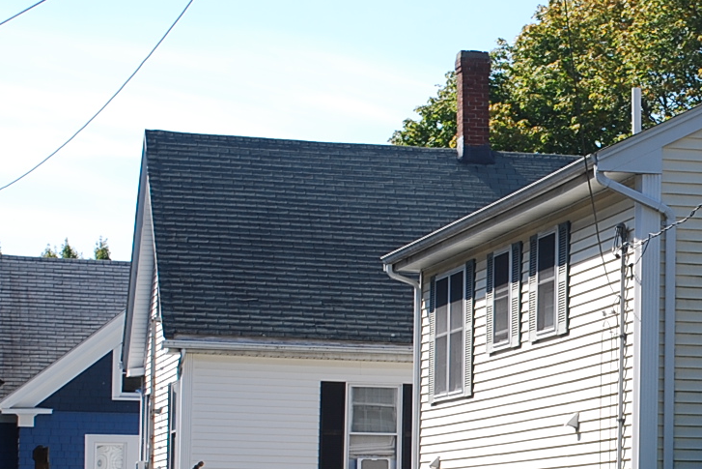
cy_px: 406
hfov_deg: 13.2
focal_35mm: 152
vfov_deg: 9.0
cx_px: 787
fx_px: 2964
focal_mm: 38
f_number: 7.1
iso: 100
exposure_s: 1/200
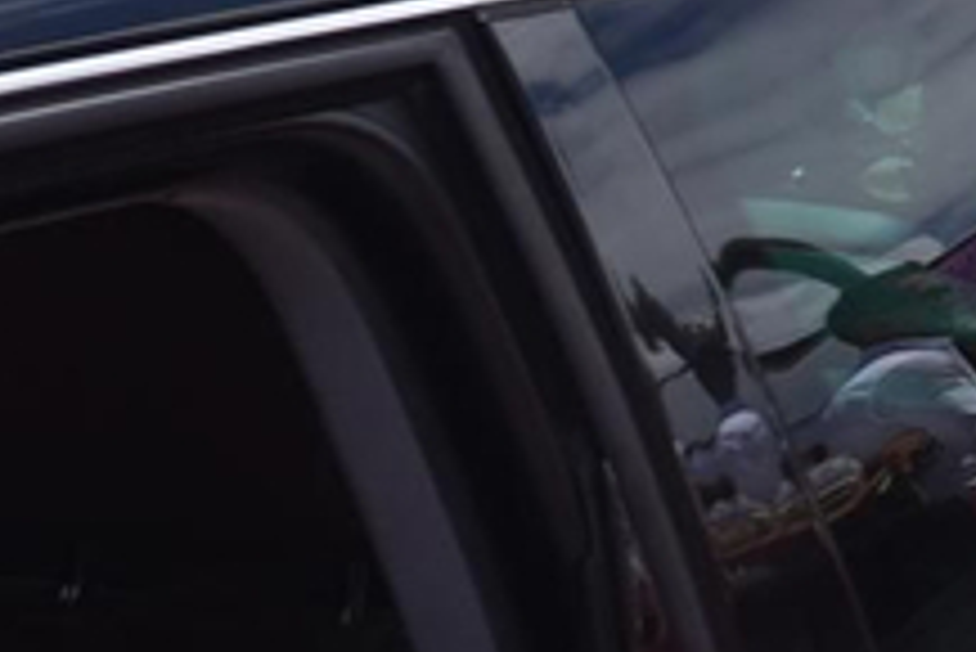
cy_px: -1506
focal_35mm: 177
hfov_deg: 8.3
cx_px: 3549
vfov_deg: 6.8
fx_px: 4802
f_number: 7.1
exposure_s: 1/250
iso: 100
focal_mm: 24
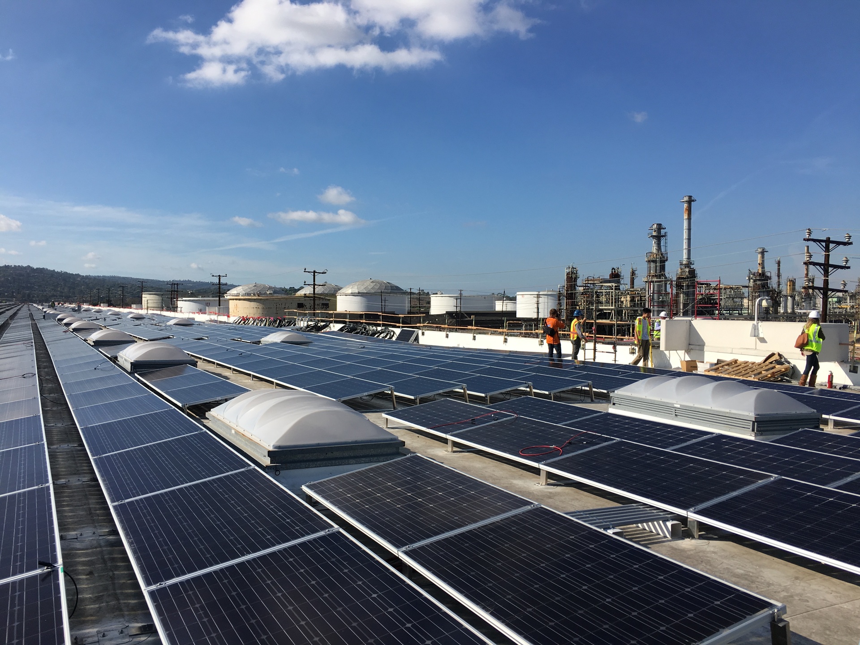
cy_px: 322
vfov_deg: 48.2
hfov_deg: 61.7
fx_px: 720
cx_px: 430
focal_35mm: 29
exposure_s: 1/2331
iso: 25
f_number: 2.2
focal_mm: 4.15
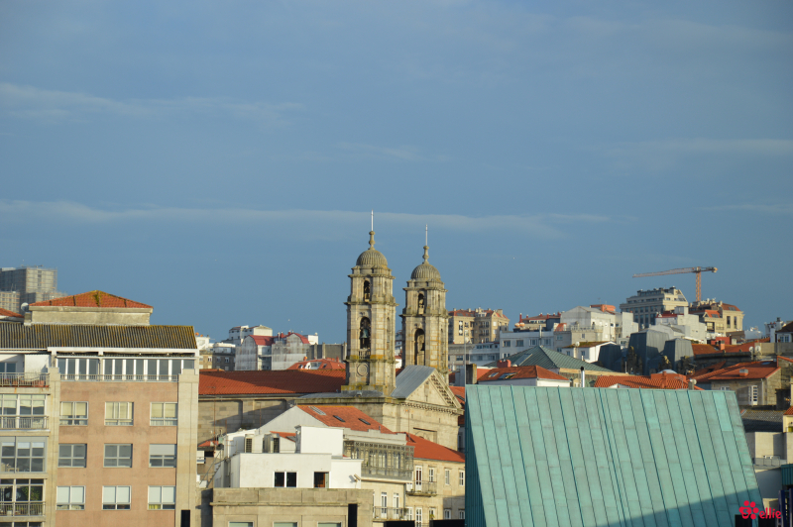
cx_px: 396
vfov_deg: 8.7
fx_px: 3466
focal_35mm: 158
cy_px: 264
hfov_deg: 13.1
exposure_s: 1/200
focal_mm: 105
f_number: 7.1
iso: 100
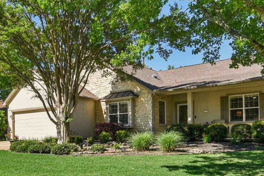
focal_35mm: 44
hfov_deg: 42.7
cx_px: 56
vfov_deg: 30.0
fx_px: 323
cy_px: 133
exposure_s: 1/200
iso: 100
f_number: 8
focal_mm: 16
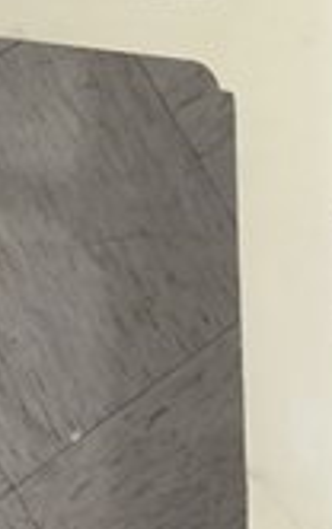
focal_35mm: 111
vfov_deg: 18.3
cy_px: -6
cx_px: -348
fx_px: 1604
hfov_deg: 10.7
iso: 160
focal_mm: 4.15
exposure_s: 1/30
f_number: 2.2
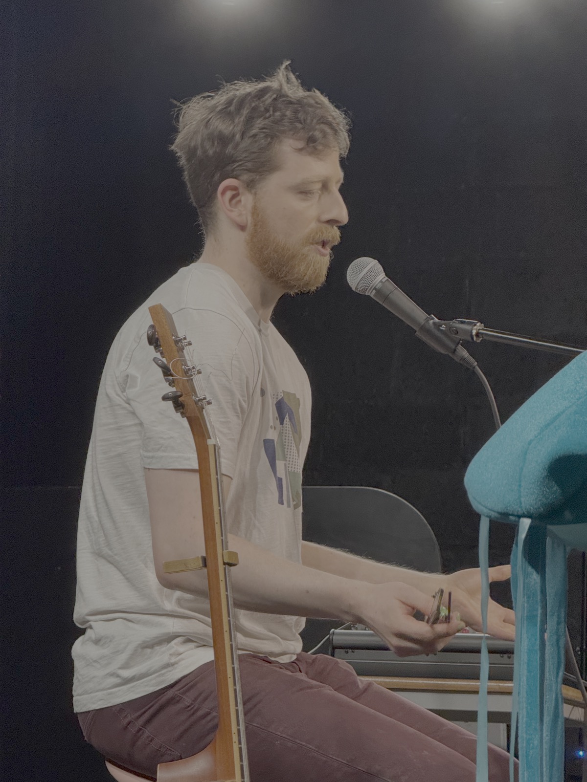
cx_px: 294
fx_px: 2713
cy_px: 391
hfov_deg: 12.3
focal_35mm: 120
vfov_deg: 16.4
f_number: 2.8
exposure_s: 1/40
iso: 640
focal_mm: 15.66
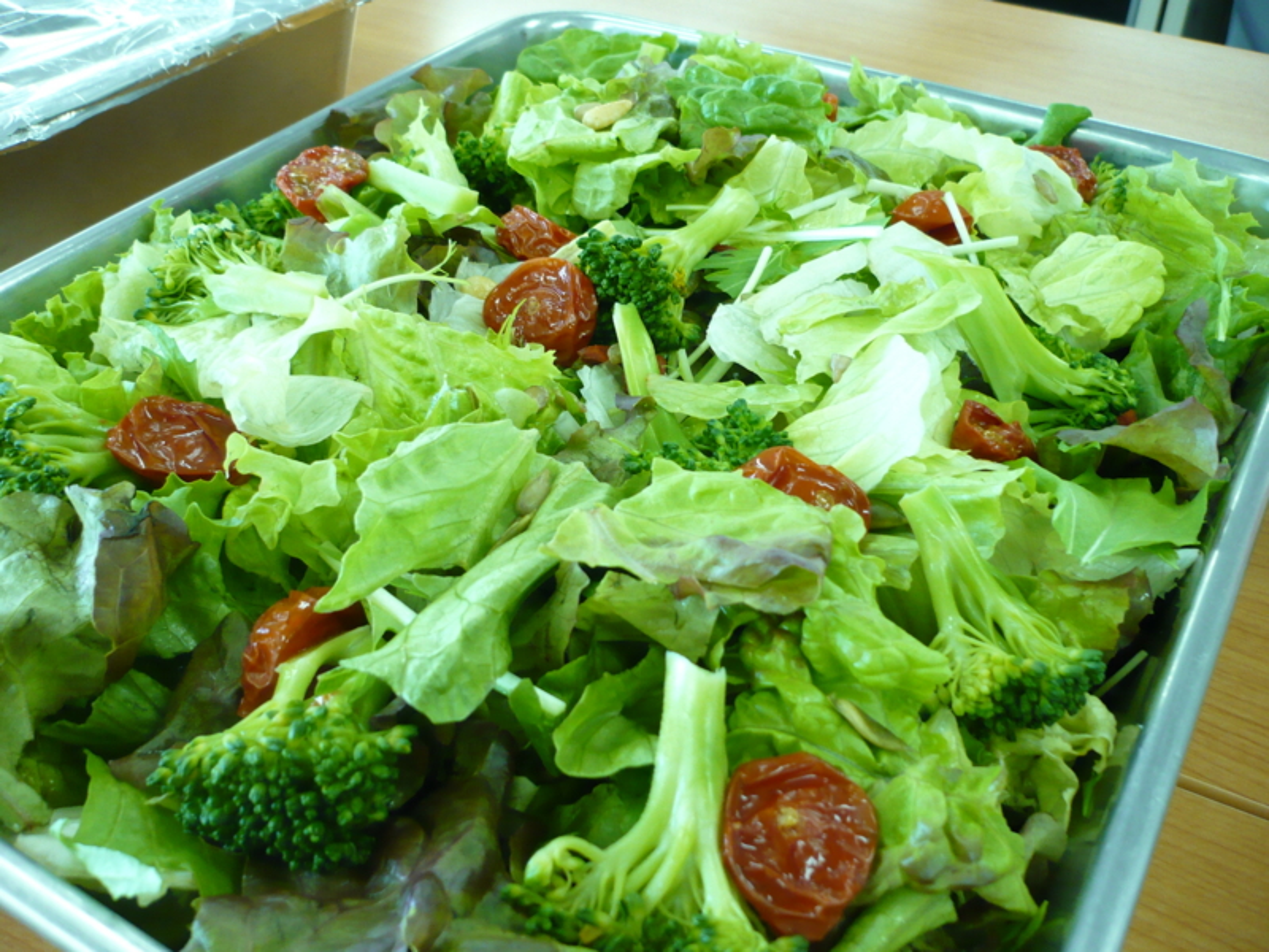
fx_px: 1283
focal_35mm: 35
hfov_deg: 52.6
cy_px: 476
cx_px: 634
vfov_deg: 40.7
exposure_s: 1/30
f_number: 2.8
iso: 200
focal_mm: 5.8
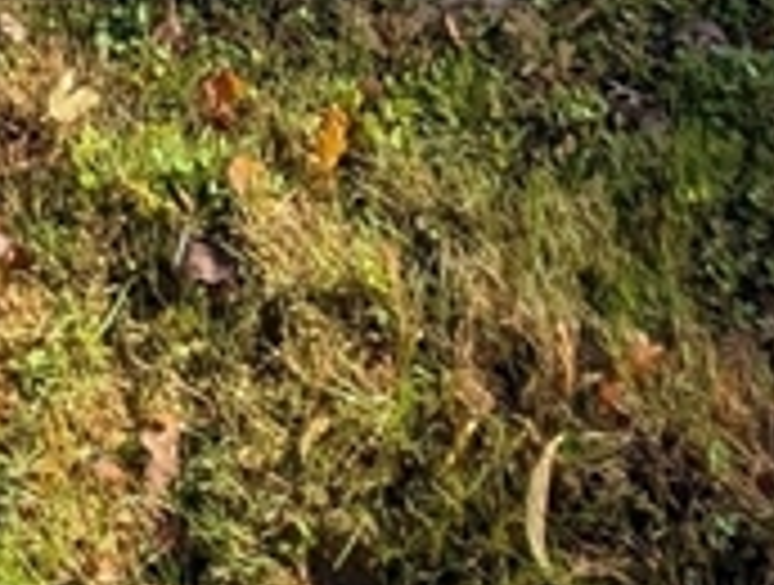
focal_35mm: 71
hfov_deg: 27.3
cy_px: -864
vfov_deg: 13.8
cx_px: 364
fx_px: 1592
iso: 54
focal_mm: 2.02
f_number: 1.7
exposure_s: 1/2092
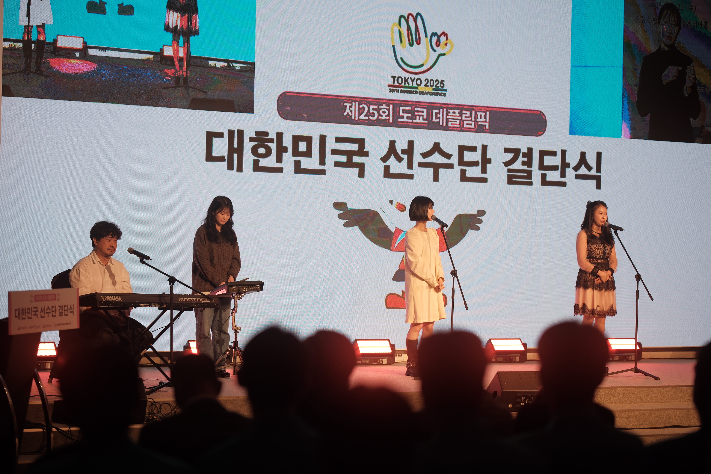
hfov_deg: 23.9
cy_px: 235
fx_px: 1679
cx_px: 354
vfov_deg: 16.1
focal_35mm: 85
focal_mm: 56
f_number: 1.4
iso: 125
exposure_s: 1/280
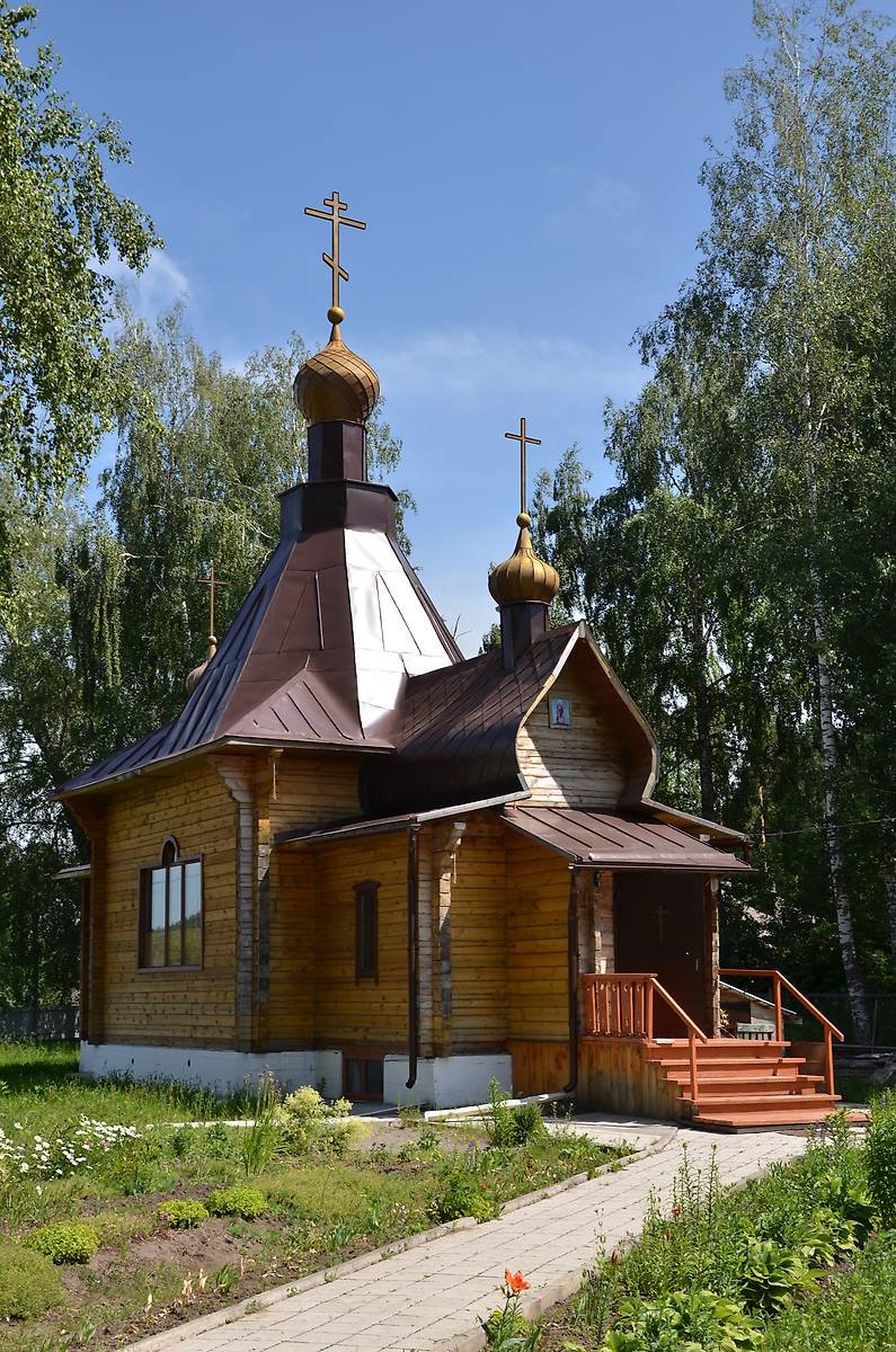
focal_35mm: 45
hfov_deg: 29.7
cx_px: 448
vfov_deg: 43.7
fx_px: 1687
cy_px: 676
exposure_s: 1/250
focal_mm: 30
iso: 100
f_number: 8
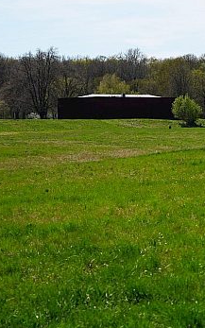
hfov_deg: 10.3
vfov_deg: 17.3
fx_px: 1072
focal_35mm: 120
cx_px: 366
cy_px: 108
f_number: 5
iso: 100
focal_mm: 51
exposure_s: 1/400
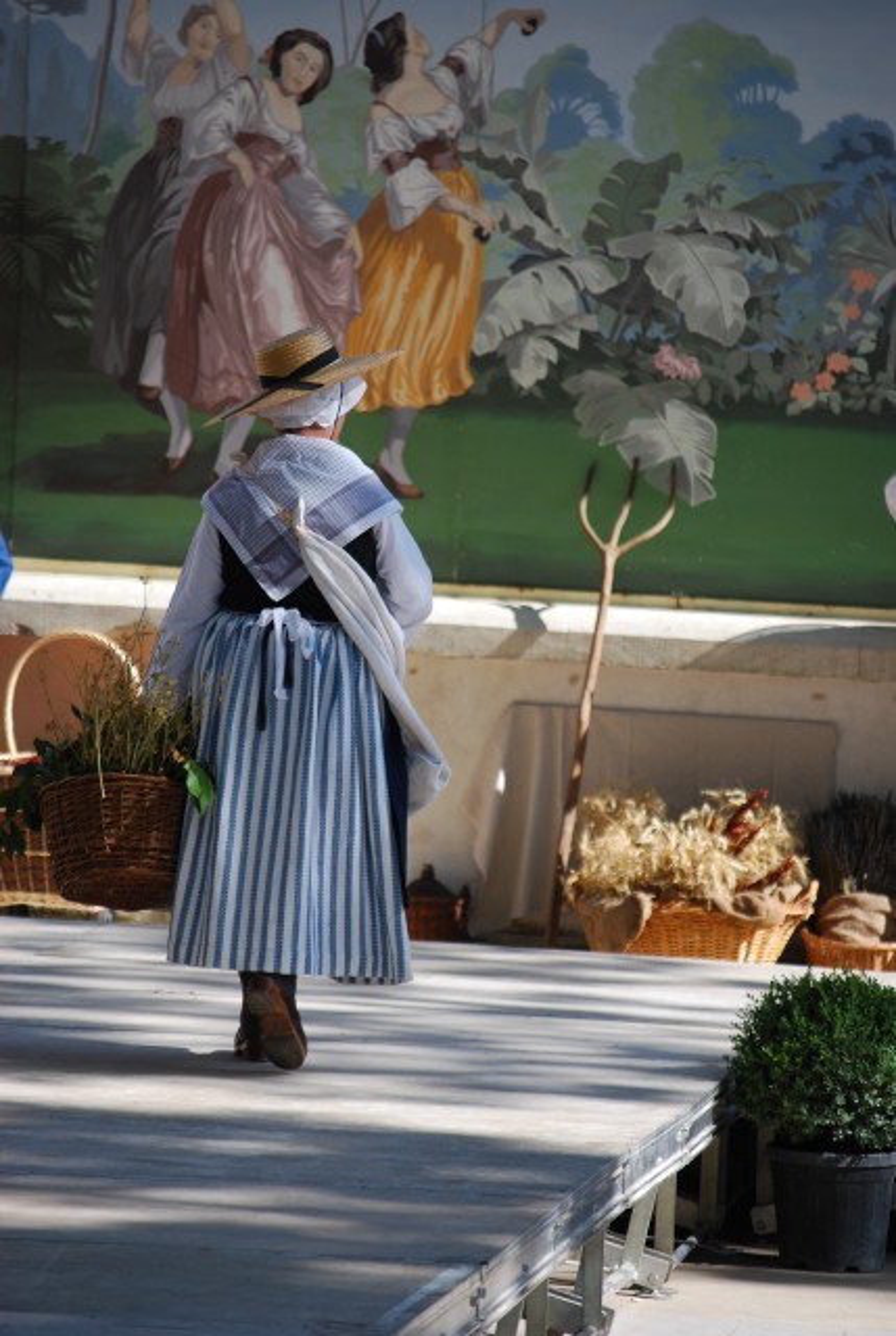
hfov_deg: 6.8
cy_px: 668
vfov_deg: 10.1
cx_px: 448
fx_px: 7531
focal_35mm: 202
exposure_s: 1/500
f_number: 5.6
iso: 200
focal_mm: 135
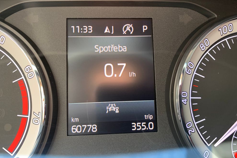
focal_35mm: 28
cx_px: 119
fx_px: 184
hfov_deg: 65.5
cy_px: 73
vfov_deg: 46.4
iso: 160
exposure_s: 1/56
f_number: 1.8
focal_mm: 4.25
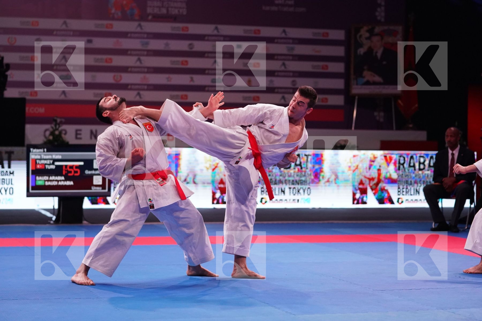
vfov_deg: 16.5
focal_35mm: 83
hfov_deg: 24.5
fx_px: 1111
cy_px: 160
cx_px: 241
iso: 4000
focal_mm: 83
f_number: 2.8
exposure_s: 1/1000
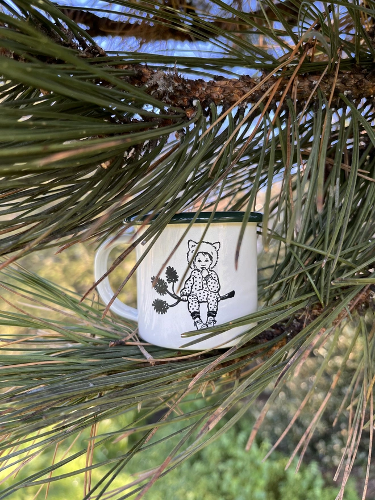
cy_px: 250
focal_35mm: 26
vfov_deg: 67.3
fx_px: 376
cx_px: 188
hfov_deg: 53.1
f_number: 1.6
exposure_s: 1/134
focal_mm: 5.1
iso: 32
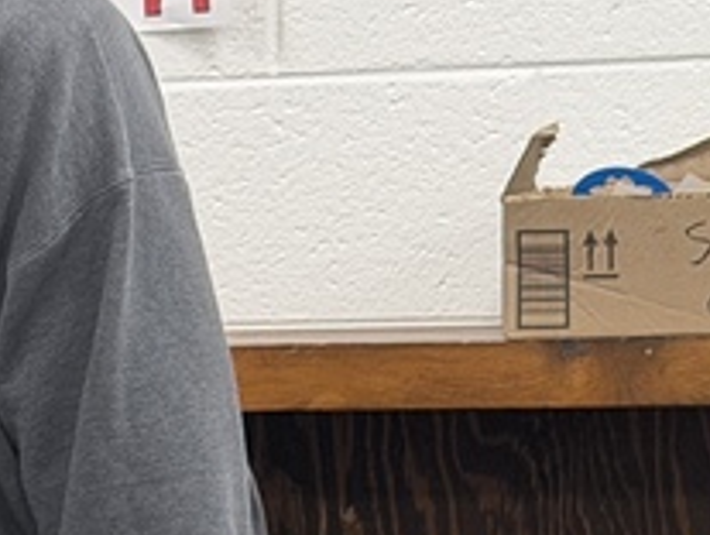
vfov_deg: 6.2
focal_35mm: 237
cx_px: -988
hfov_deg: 7.8
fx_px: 4870
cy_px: 748
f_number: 1.78
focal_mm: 6.76
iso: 100
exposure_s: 1/60
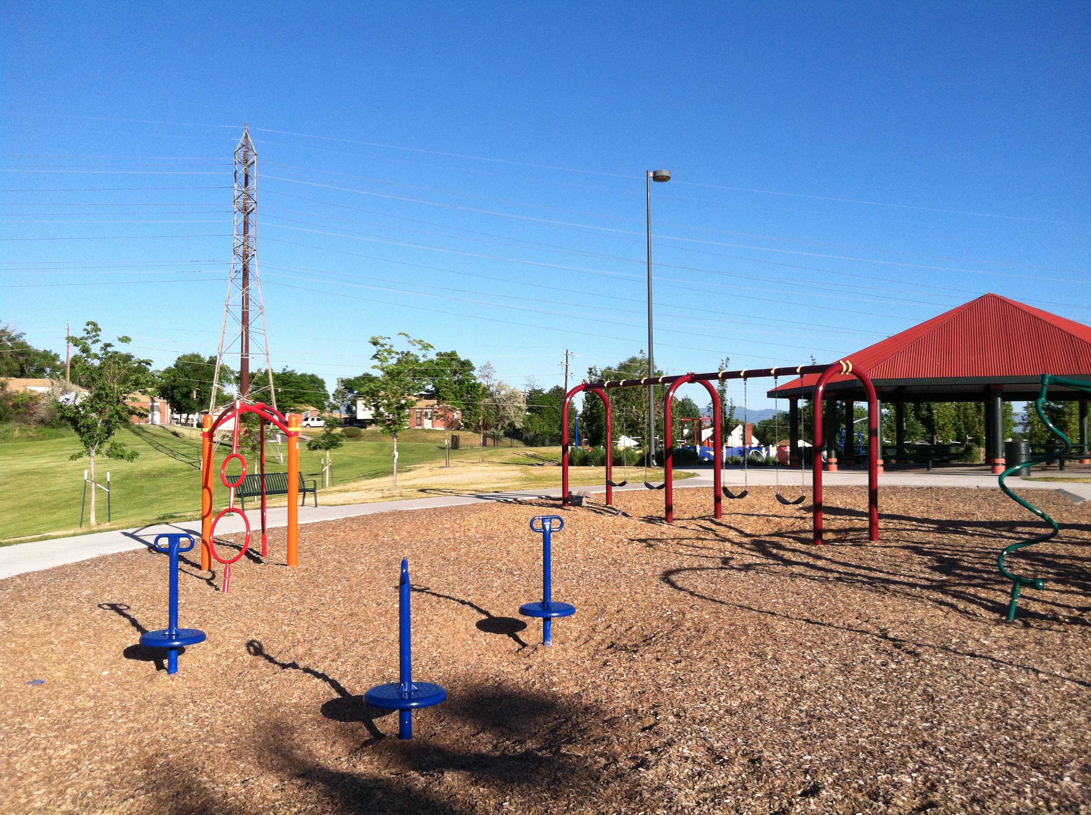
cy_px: 408
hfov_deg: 52.7
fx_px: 1101
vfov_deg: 40.6
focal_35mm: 35
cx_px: 546
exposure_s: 1/1154
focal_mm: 3.85
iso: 80
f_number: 2.8
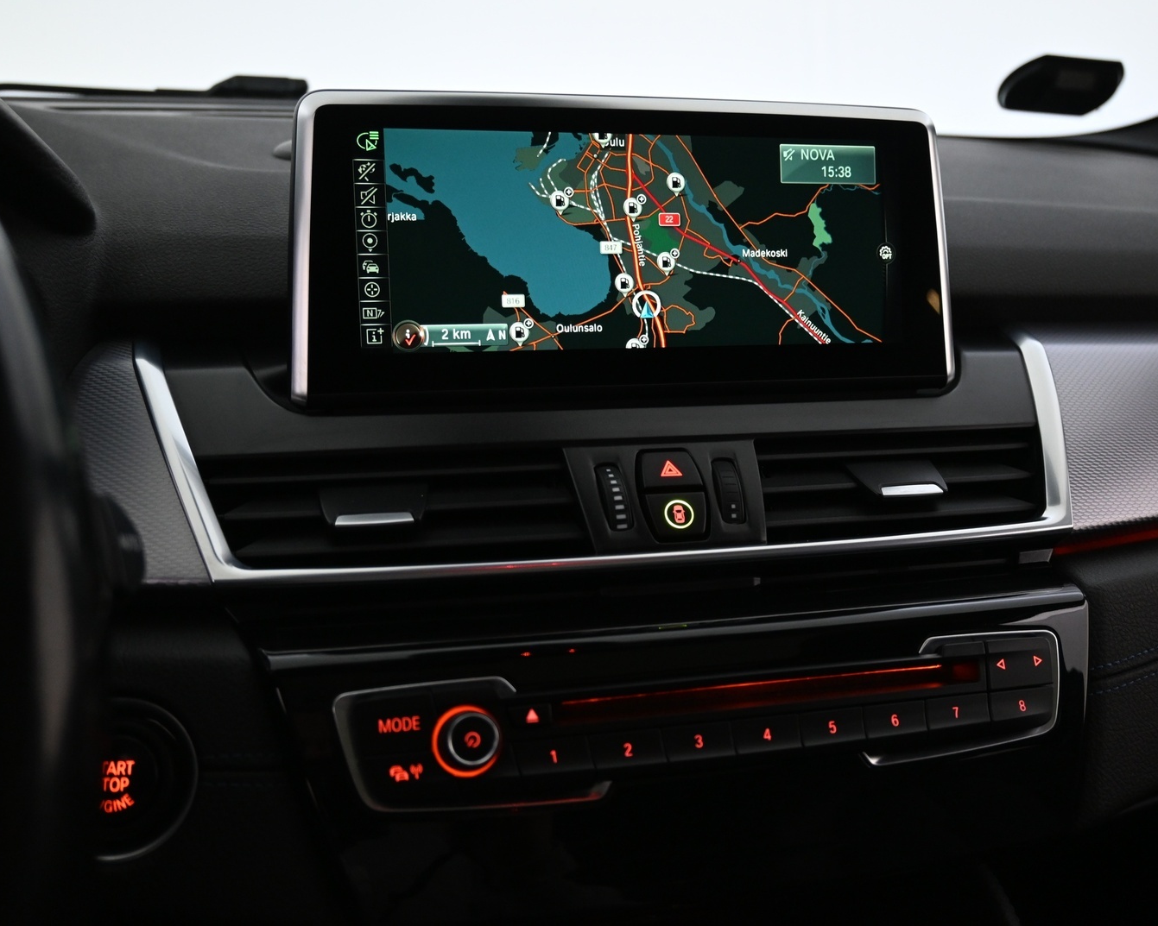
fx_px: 1165
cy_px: 461
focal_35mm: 34
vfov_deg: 43.4
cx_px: 619
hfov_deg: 52.8
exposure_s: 1/30
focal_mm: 20
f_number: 3.8
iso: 1250
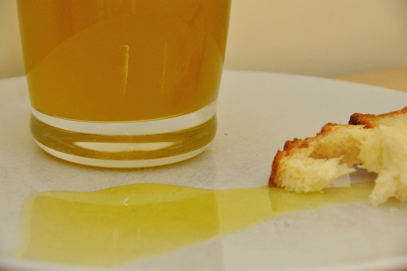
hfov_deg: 10.6
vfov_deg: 7.0
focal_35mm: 195
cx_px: 204
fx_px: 2202
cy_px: 136
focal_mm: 130
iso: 3200
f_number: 10
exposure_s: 1/400
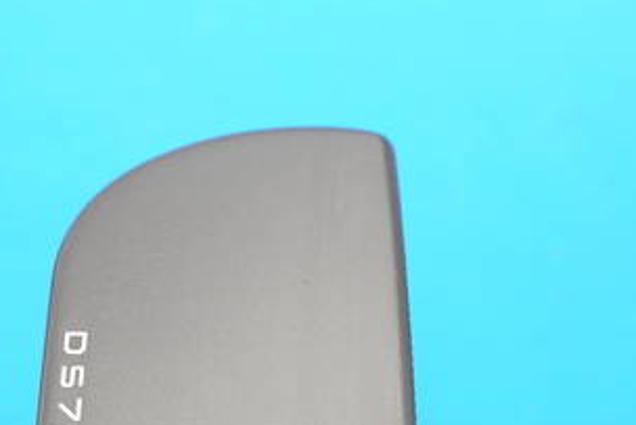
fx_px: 1237
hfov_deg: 28.6
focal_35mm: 70
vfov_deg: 19.0
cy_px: 421
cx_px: 213
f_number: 3.8
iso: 400
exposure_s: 1/60
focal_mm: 16
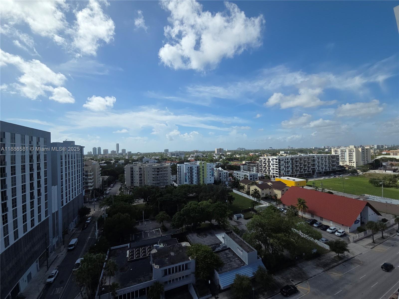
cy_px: 150
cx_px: 200
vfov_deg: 89.9
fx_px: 150
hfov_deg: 106.2
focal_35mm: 13
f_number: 2.2
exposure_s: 1/2977
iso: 50
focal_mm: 2.2
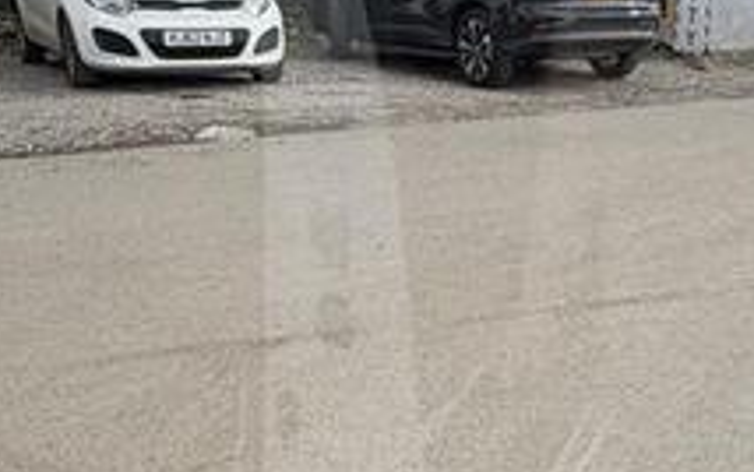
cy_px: 433
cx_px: 676
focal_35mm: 62
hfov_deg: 31.4
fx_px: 1275
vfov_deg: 20.5
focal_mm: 2.22
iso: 50
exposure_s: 1/334
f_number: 2.2
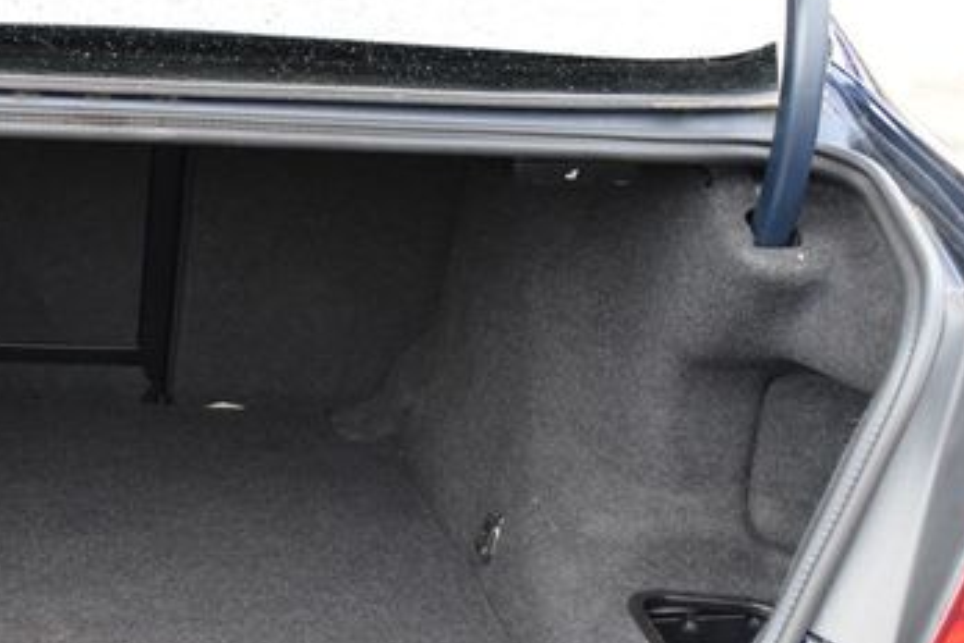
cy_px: 457
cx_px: 111
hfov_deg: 28.2
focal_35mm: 69
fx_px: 1845
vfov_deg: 19.7
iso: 1400
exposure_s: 1/15
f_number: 6.3
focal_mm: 25
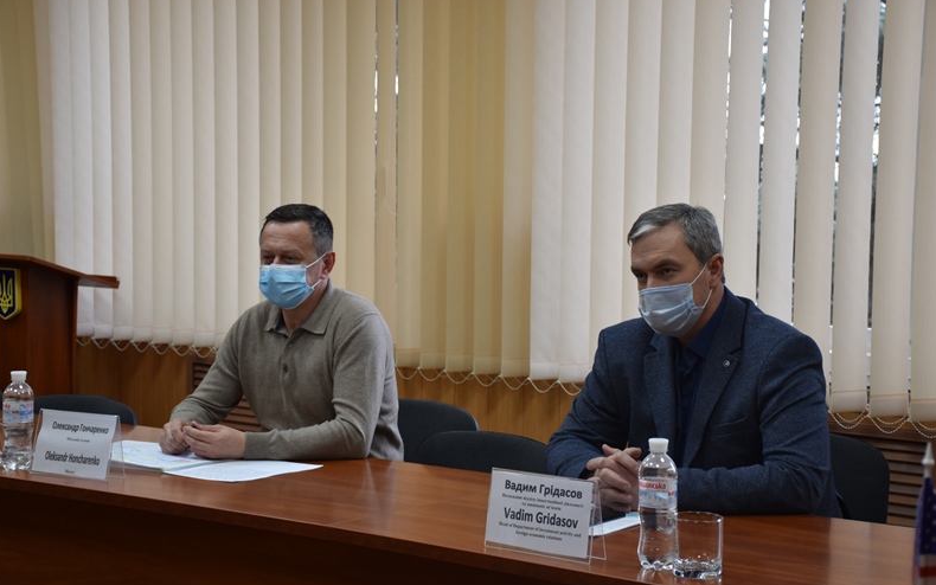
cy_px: 303
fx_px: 1658
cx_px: 466
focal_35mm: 65
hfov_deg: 31.5
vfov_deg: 20.0
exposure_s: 1/80
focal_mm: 42
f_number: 4.5
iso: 400
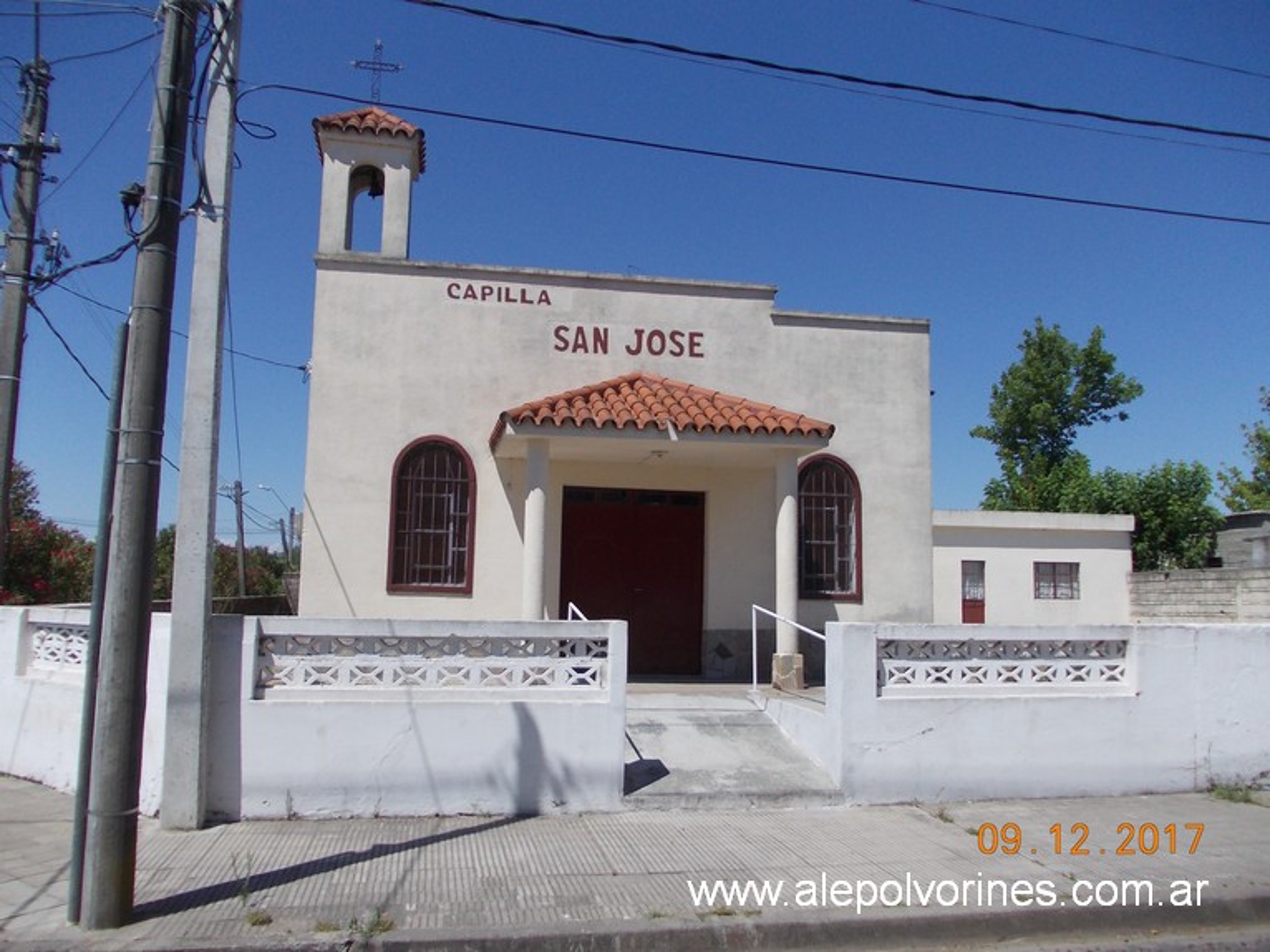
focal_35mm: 28
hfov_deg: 63.5
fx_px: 1027
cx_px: 635
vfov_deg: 49.7
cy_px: 476
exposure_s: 1/640
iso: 80
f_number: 5.4
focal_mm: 4
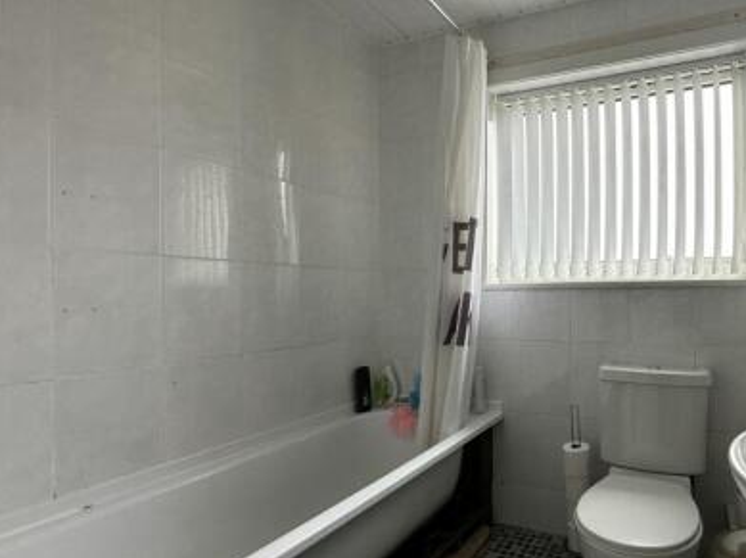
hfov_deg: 75.2
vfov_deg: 63.3
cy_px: 294
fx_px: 452
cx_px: 526
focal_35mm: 21
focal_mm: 2.22
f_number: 2.2
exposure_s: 1/99
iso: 80
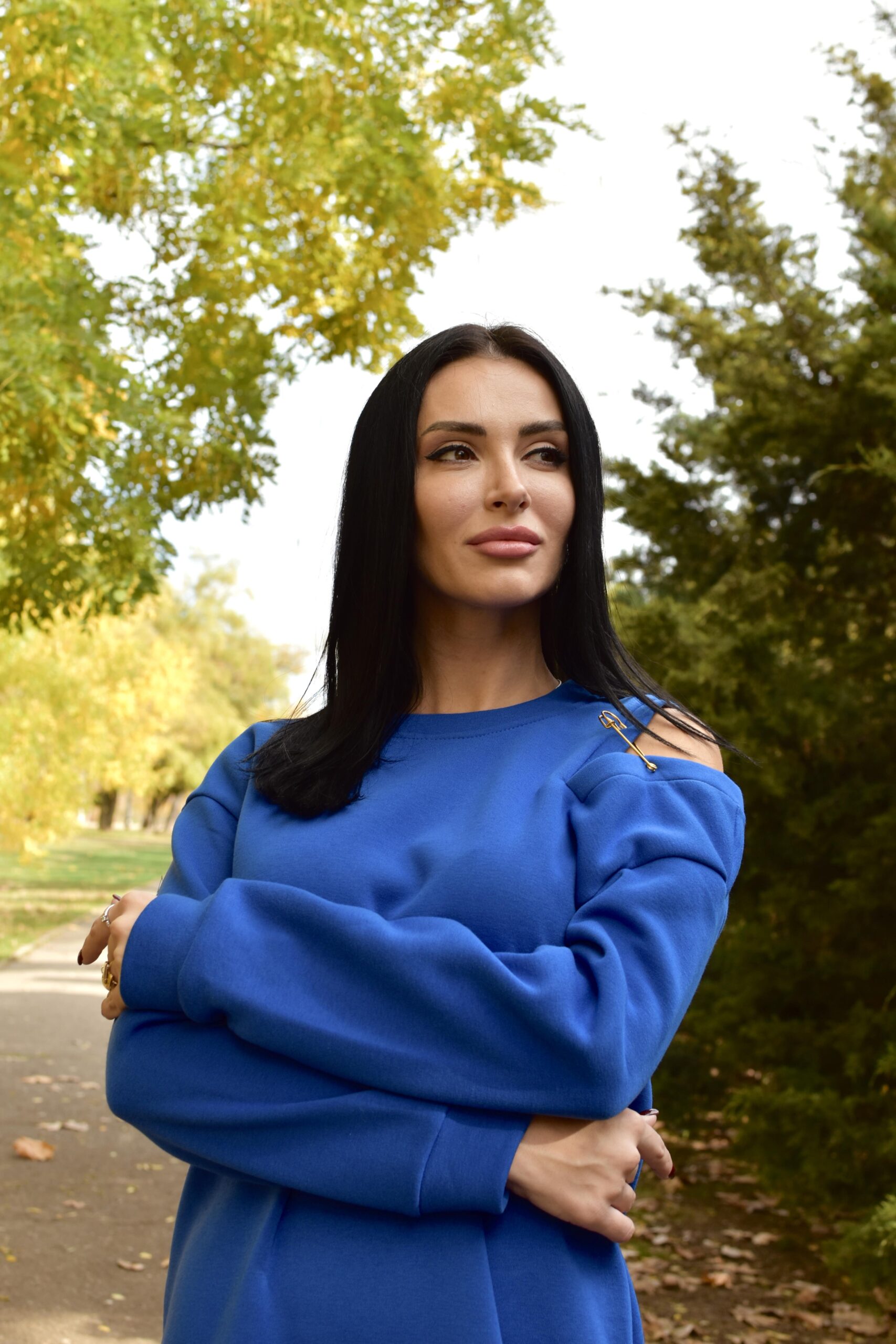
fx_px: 1960
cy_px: 672
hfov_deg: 25.8
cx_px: 448
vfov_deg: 37.8
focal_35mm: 52
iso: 200
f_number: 7.1
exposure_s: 1/250
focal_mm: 35
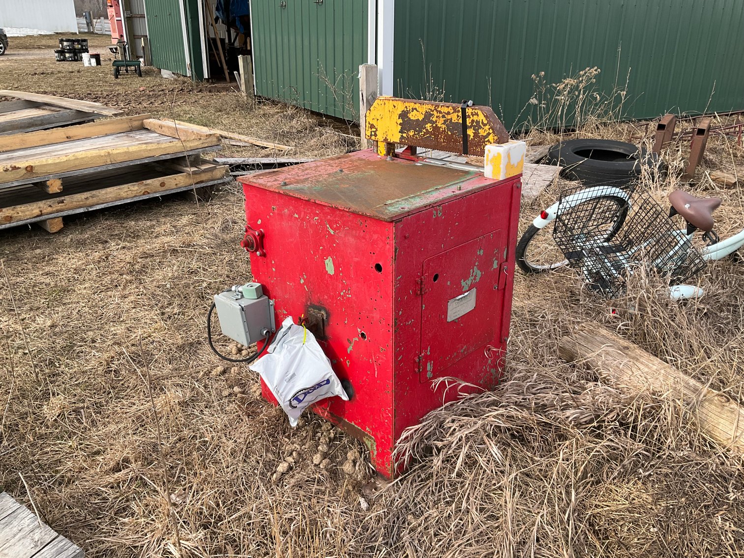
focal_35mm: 29
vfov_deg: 48.2
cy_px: 279
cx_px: 372
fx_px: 623
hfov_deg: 61.7
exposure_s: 1/519
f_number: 1.8
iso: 25
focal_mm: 3
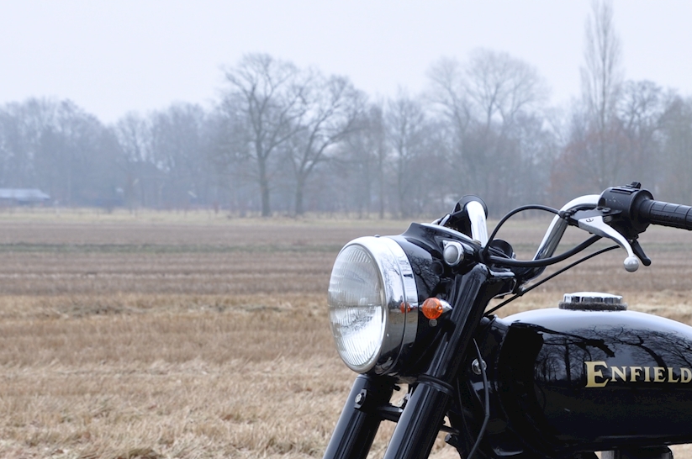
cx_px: 545
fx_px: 2821
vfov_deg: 9.2
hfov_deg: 13.9
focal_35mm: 147
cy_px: 486
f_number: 9
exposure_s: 1/80
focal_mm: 42
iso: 200
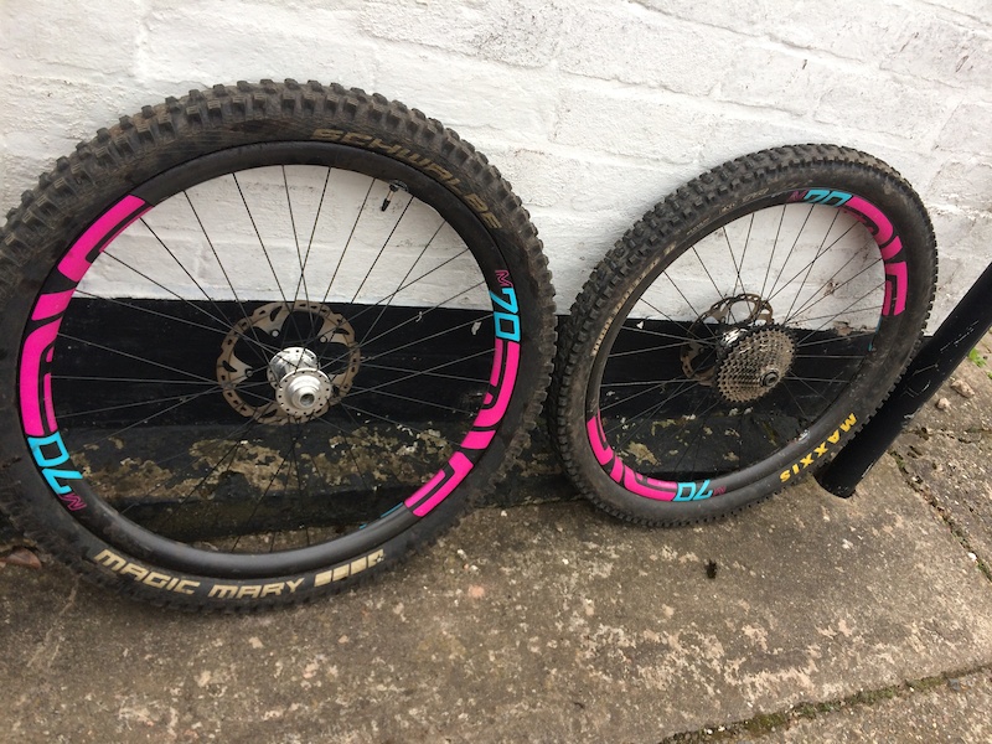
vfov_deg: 48.2
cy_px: 372
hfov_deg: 61.7
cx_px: 496
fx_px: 831
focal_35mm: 29
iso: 50
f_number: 2.2
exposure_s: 1/100
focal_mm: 4.15
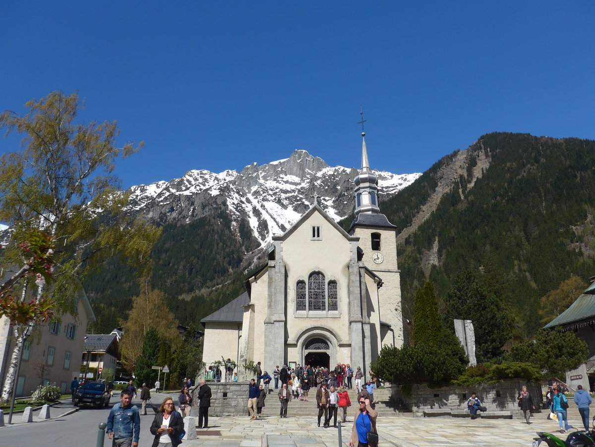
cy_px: 224
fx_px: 498
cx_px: 298
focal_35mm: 29
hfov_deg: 61.7
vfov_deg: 48.2
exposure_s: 1/1600
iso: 80
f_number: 3.2
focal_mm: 6
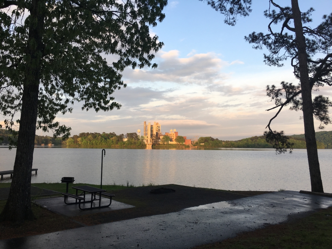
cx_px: 166
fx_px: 278
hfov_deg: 61.7
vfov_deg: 48.2
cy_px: 124
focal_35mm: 29
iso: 25
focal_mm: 4.15
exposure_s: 1/398
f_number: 2.2
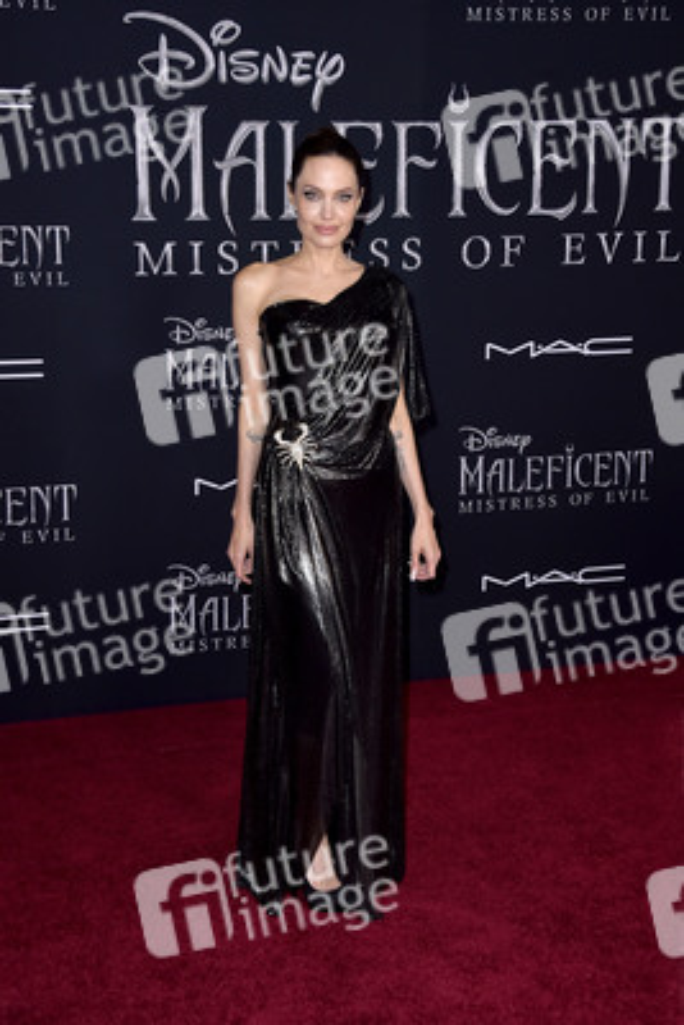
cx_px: 342
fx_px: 1594
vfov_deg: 35.6
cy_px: 512
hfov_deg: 24.2
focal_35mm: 56
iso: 500
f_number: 7.1
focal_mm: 56
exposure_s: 1/250
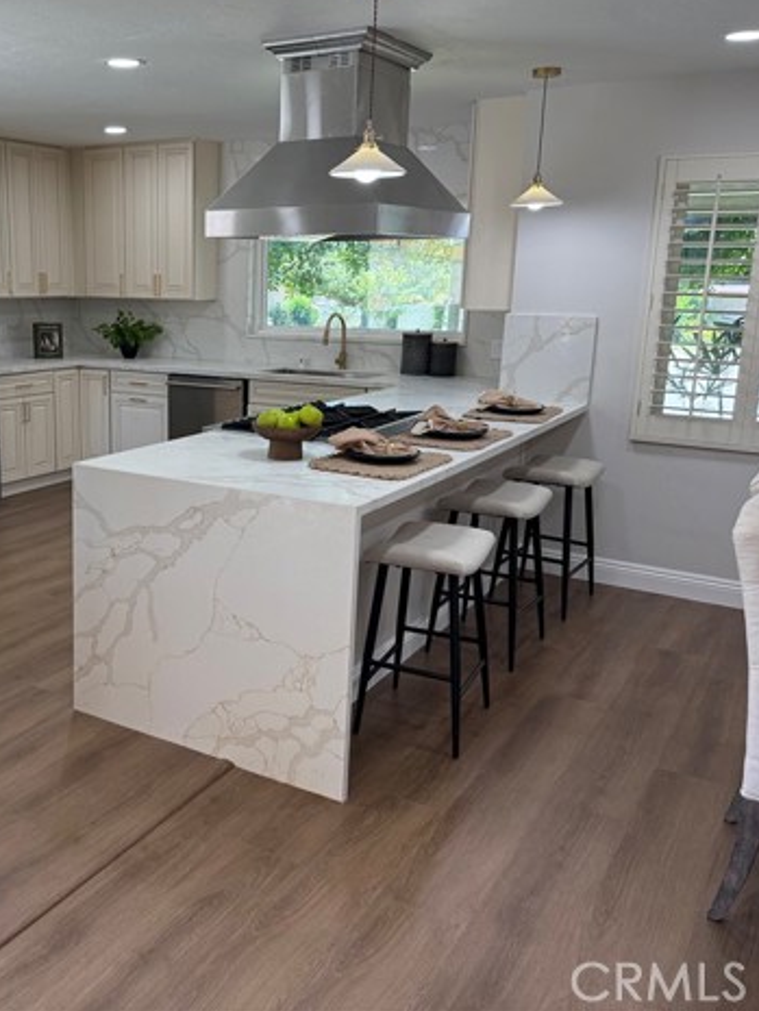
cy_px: 491
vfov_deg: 55.3
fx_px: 964
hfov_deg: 41.7
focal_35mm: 33
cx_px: 189
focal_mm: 6.76
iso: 125
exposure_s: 1/229
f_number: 1.78
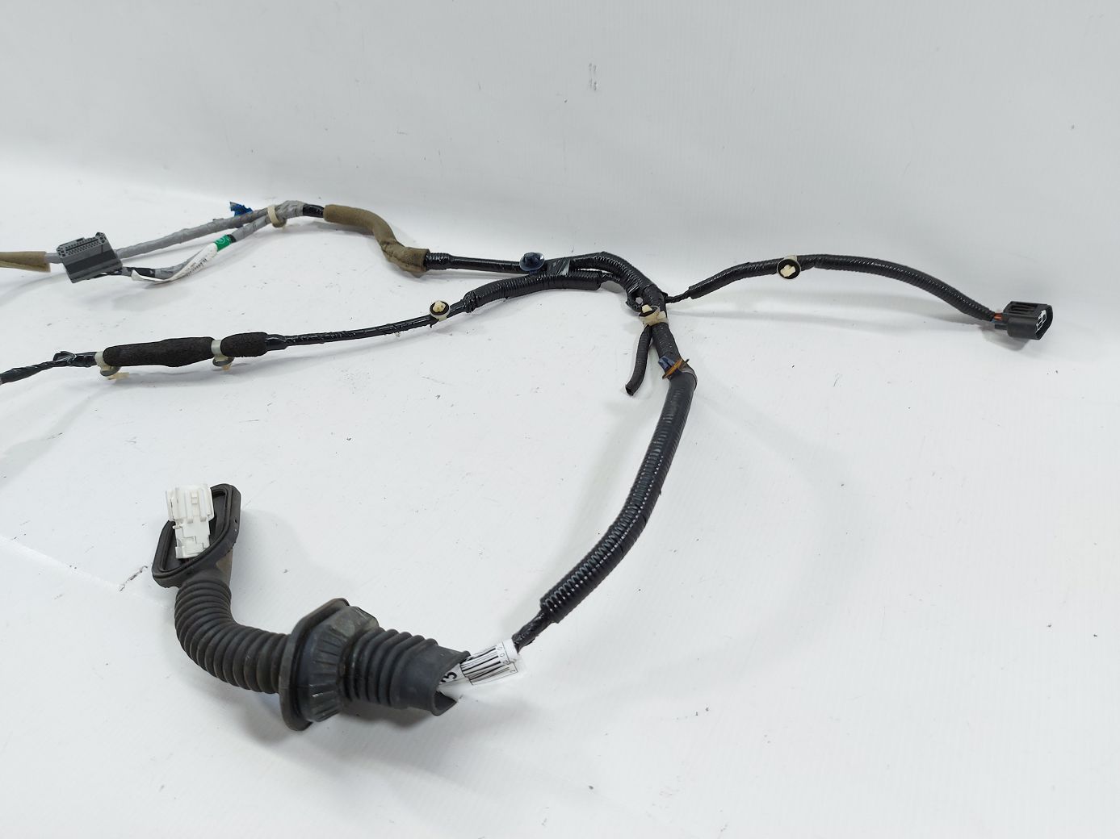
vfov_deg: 56.8
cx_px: 560
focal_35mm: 24
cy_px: 420
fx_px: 776
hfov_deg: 71.6
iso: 50
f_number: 1.8
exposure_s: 1/50
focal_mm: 5.23
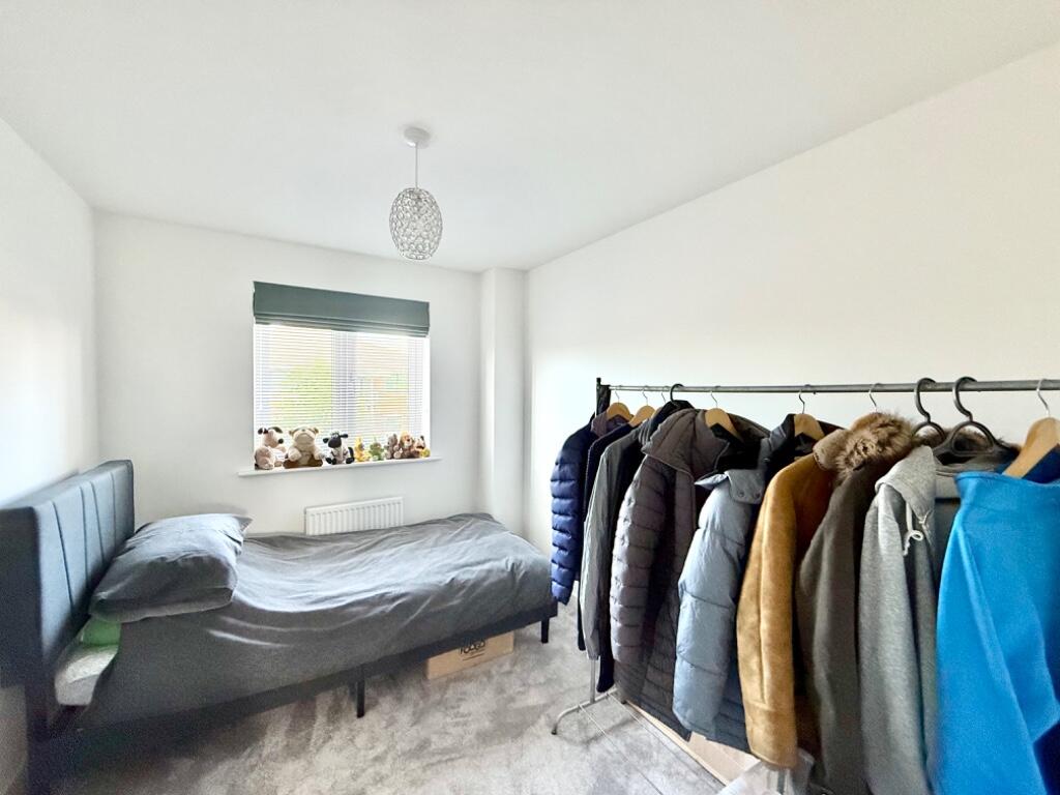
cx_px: 530
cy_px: 398
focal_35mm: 14
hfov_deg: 102.1
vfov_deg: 85.7
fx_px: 429
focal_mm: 2.22
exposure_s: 1/99
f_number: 2.2
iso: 320
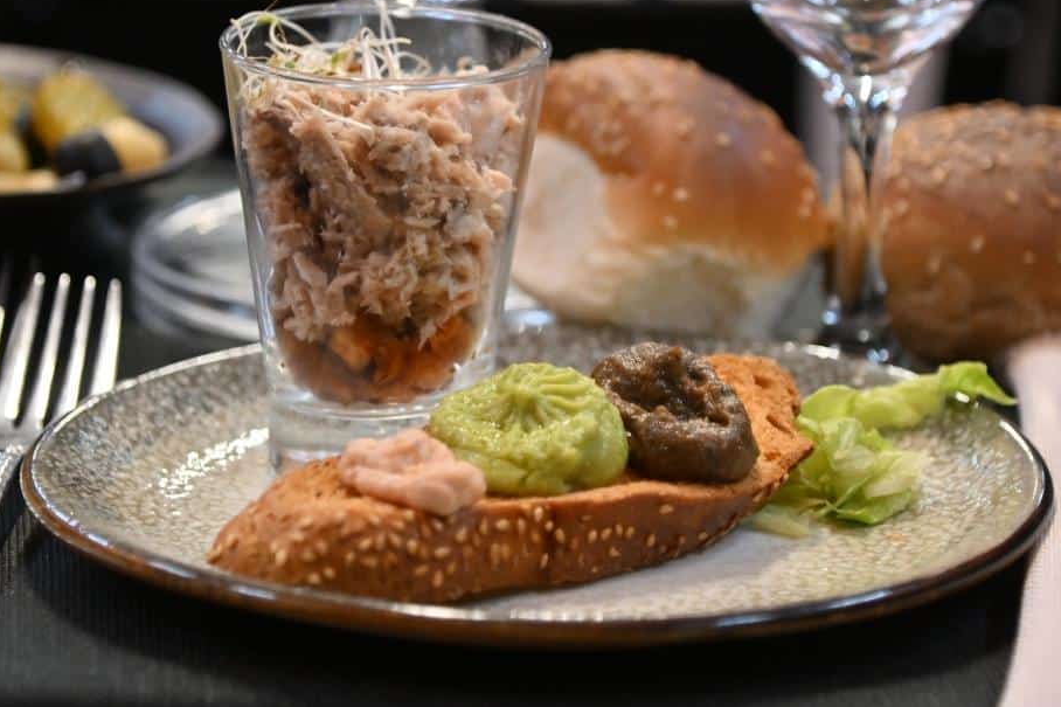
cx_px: 538
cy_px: 334
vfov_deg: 6.8
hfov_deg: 10.1
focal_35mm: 203
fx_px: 5981
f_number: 4
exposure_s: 1/160
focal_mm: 120
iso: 800
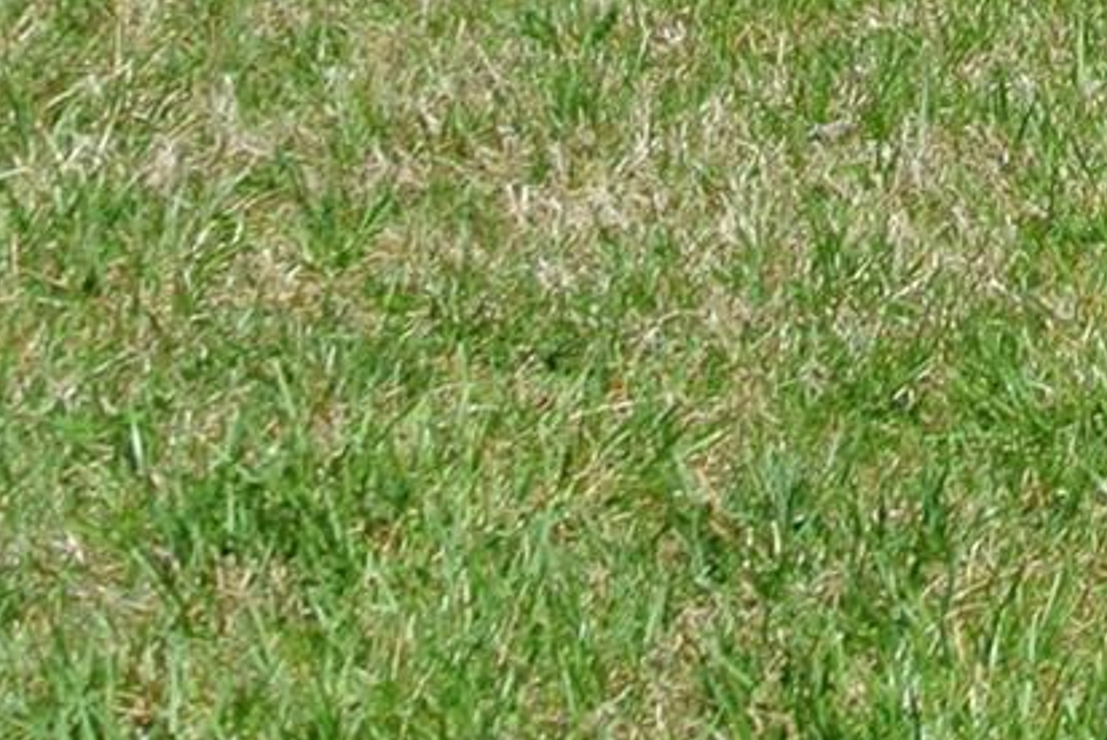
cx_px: 1994
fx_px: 4123
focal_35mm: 134
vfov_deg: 9.3
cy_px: -957
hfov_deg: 13.7
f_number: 4.5
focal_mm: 10
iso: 100
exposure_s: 1/640
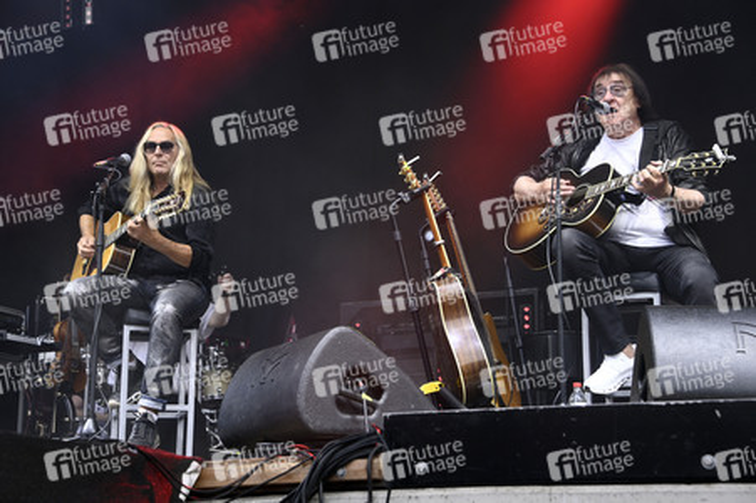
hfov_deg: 22.6
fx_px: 1889
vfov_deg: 15.2
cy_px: 252
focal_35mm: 90
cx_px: 378
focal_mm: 90
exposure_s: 1/250
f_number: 6.3
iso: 500
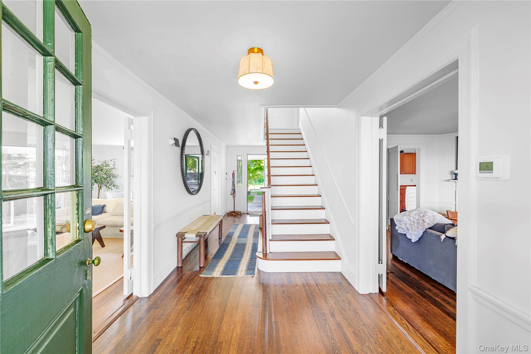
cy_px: 177
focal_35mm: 14
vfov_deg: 81.2
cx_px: 266
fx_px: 206
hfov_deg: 104.3
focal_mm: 14
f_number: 9
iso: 250
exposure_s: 1/2
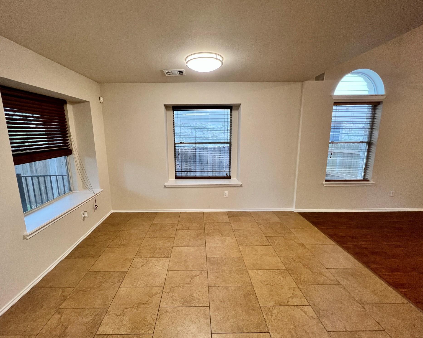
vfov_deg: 88.0
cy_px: 166
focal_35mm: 14
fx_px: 175
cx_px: 199
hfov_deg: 100.6
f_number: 1.8
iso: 200
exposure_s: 1/120
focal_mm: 1.57
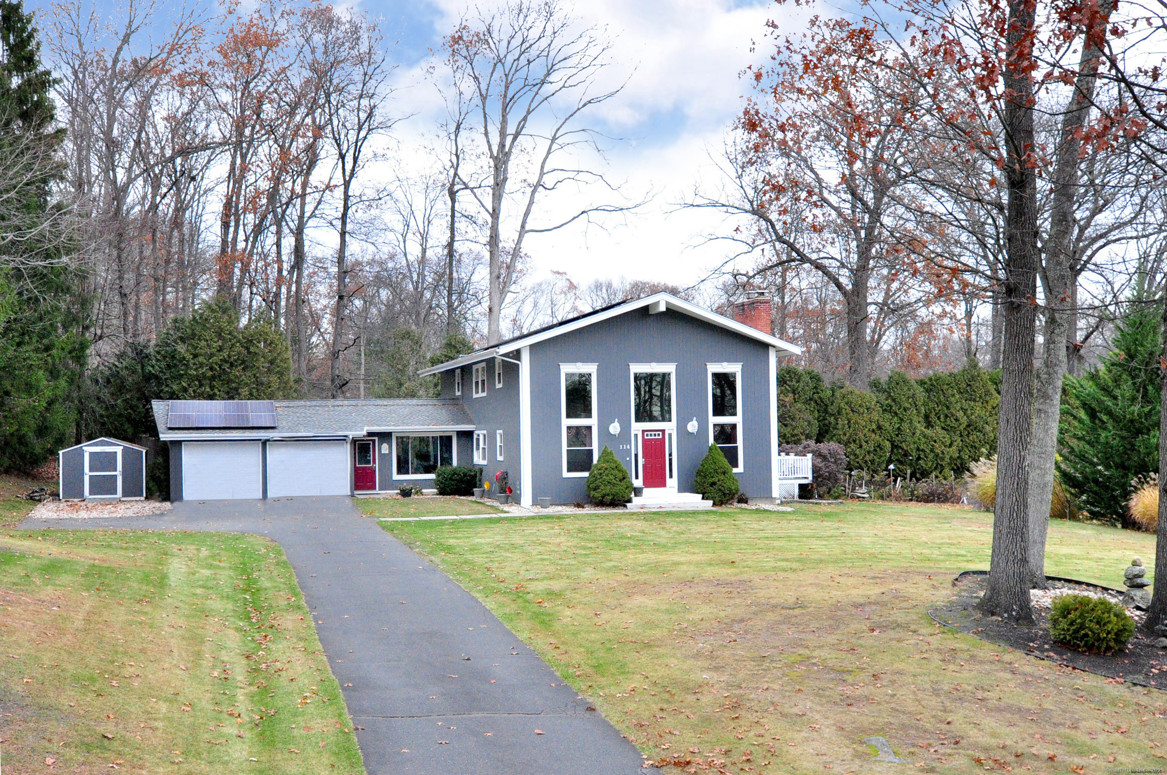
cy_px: 388
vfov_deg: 43.5
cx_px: 584
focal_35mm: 30
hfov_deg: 62.0
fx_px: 971
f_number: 8
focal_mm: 20
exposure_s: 1/320
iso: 2000
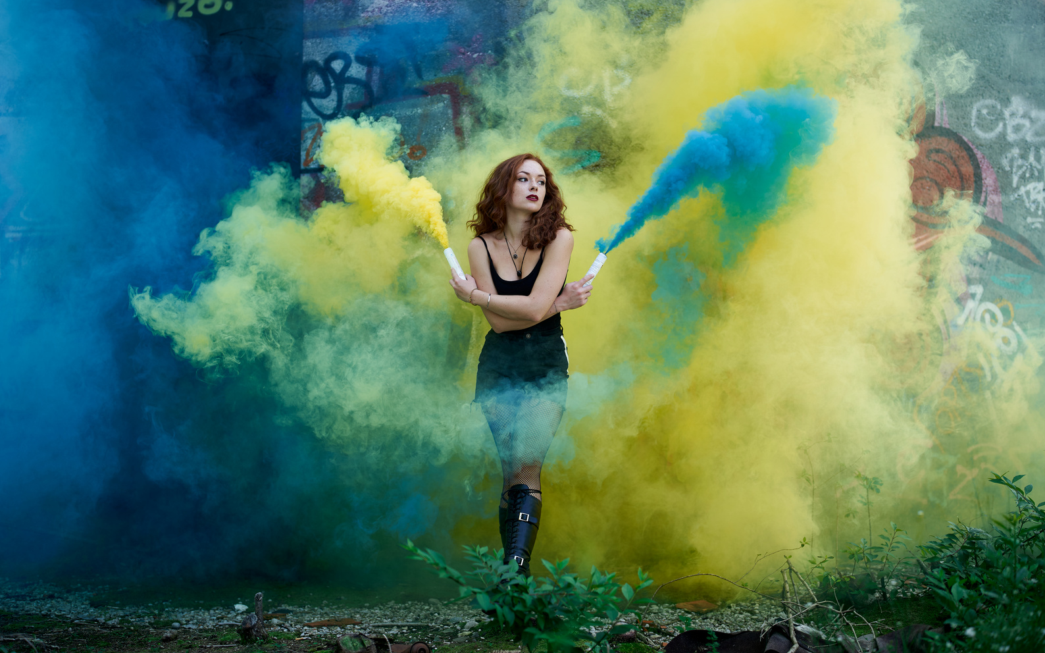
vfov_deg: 24.9
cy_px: 309
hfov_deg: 38.9
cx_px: 528
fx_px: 1481
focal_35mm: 52
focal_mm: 50
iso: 100
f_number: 1.6
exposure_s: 1/800
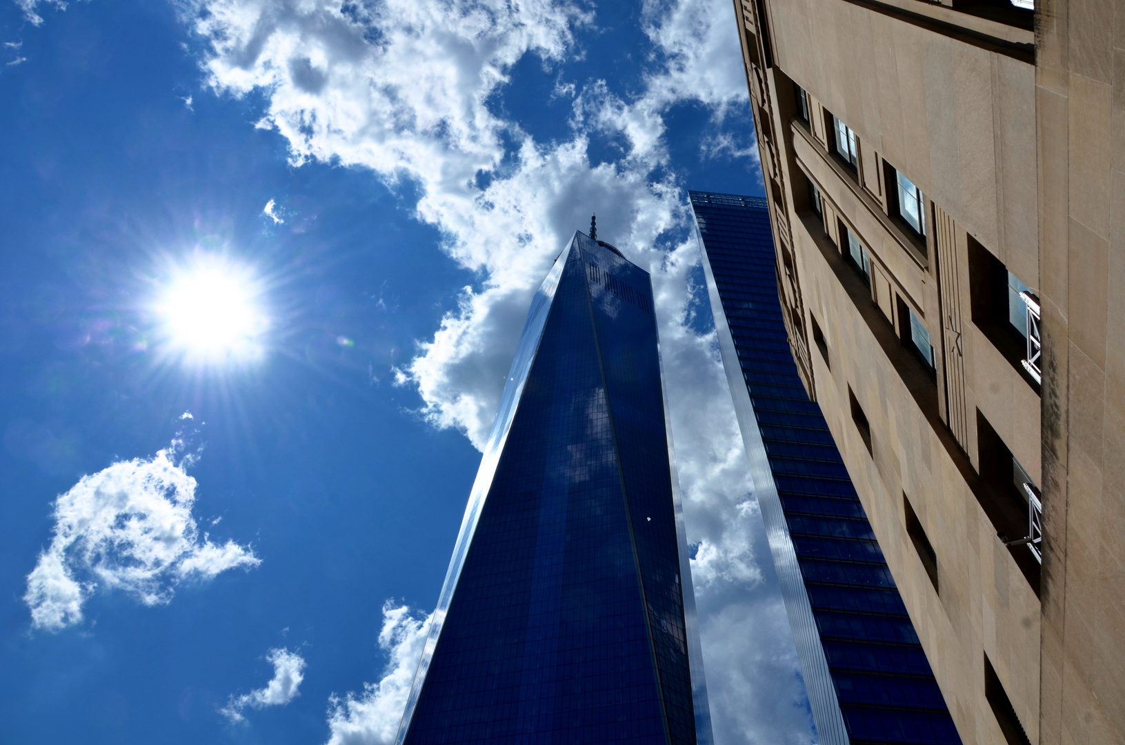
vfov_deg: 47.7
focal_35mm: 27
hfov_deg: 67.5
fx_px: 842
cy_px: 372
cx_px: 562
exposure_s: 1/500
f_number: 11
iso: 100
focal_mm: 18
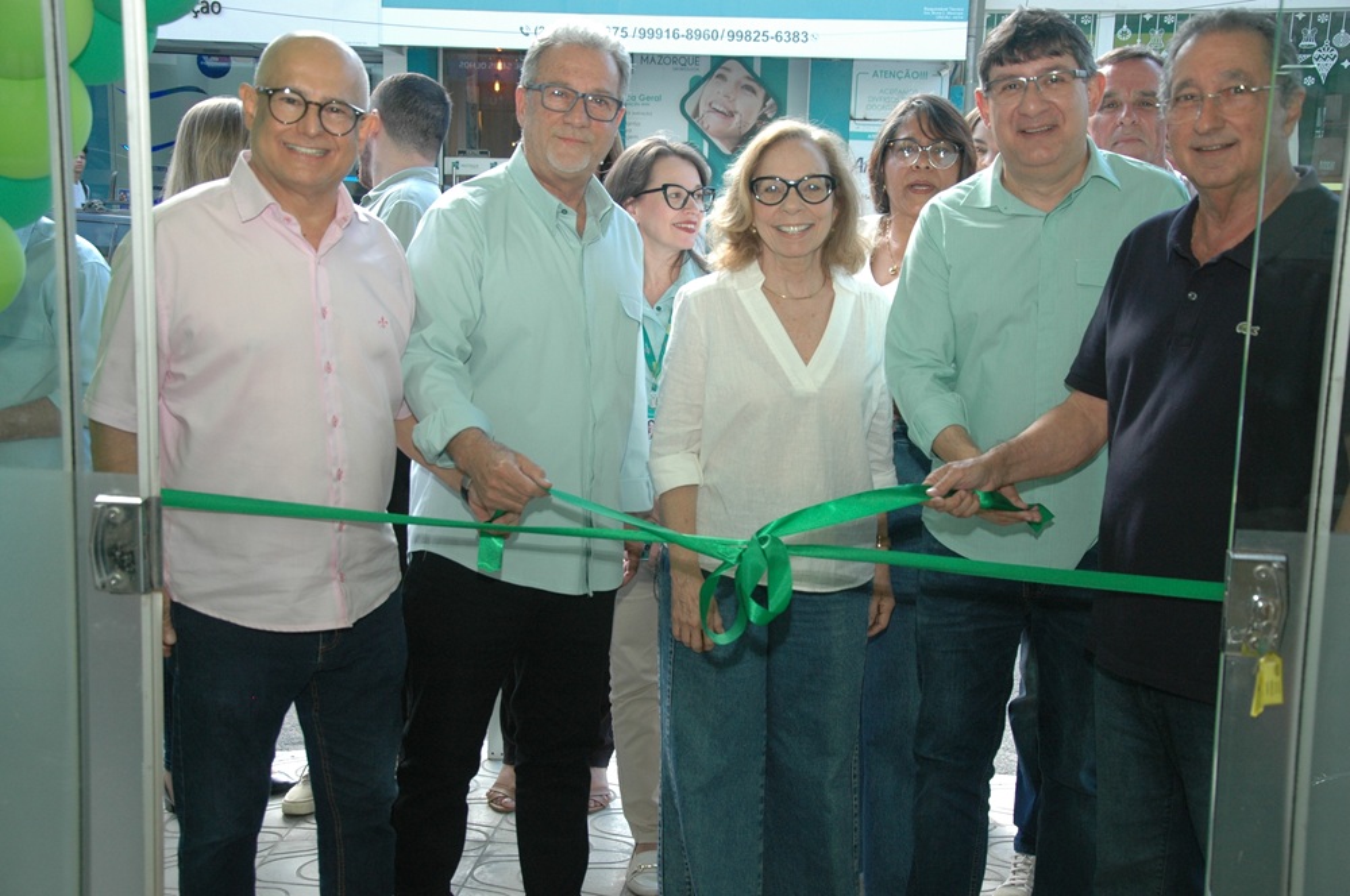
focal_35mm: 48
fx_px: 1798
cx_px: 675
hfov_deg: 41.2
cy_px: 448
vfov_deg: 28.0
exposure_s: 1/100
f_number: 5
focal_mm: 32
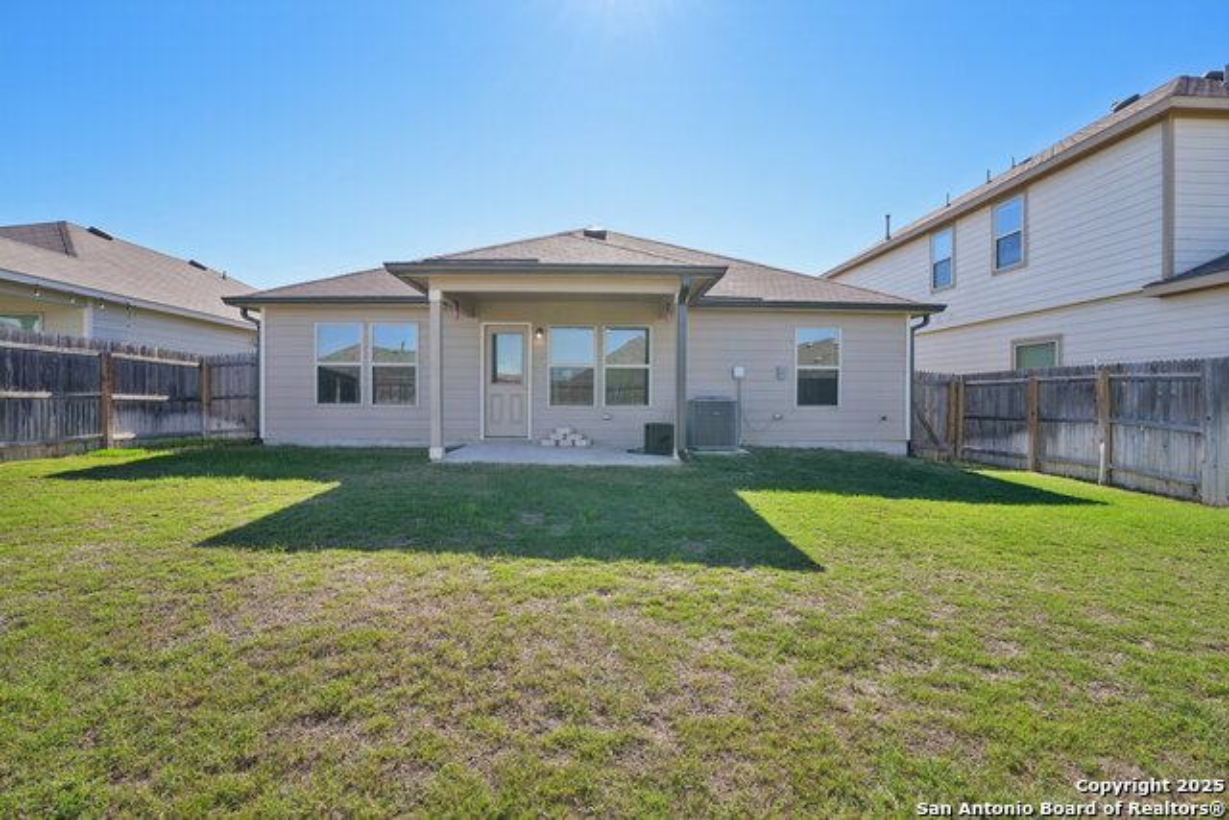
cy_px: 410
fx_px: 546
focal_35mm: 16
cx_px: 614
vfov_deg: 73.8
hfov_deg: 96.7
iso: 200
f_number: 8
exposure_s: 1/350
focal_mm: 16
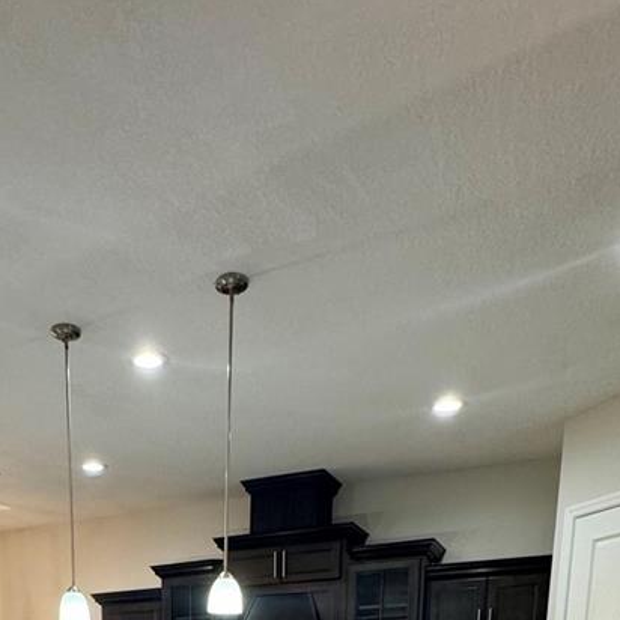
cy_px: 850
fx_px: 729
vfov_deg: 31.9
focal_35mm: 36
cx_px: 194
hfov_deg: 45.2
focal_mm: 2.22
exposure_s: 1/60
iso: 200
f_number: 2.2
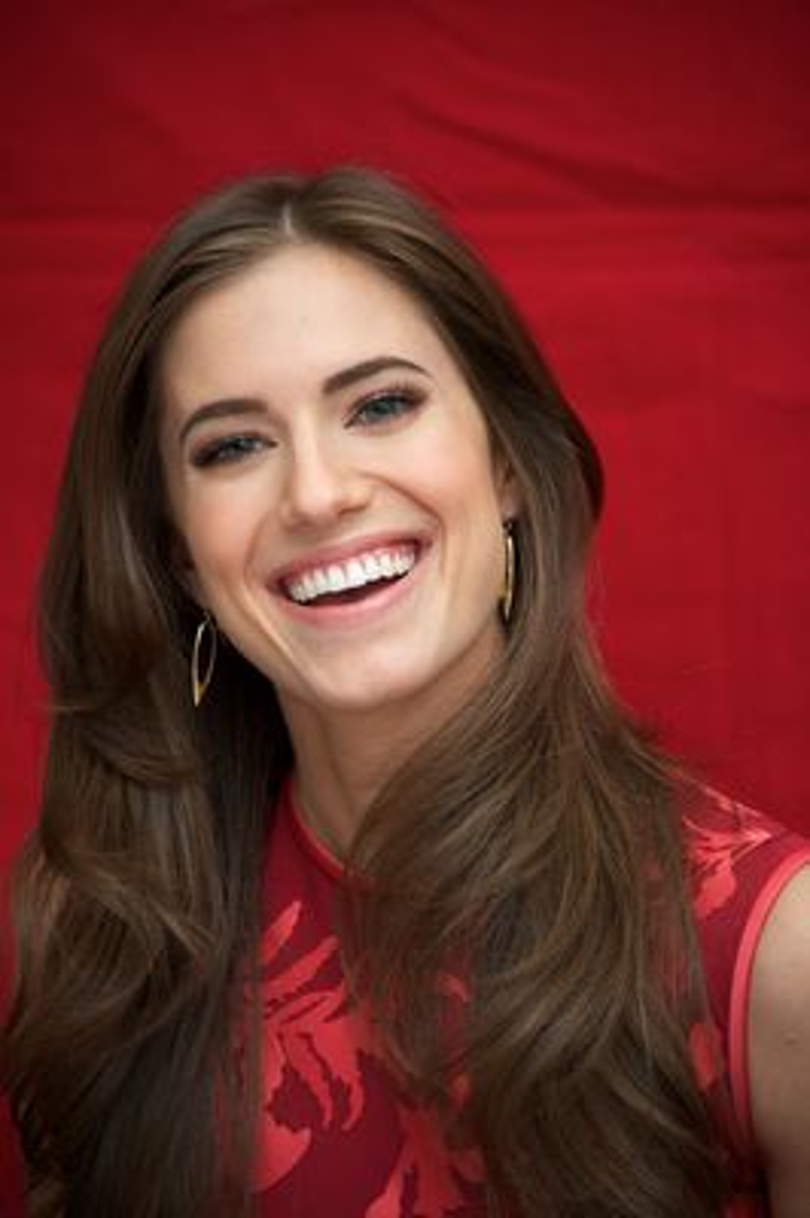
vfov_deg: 6.9
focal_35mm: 300
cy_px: 609
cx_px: 405
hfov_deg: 4.6
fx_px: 10142
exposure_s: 1/100
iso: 800
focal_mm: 300
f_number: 5.6
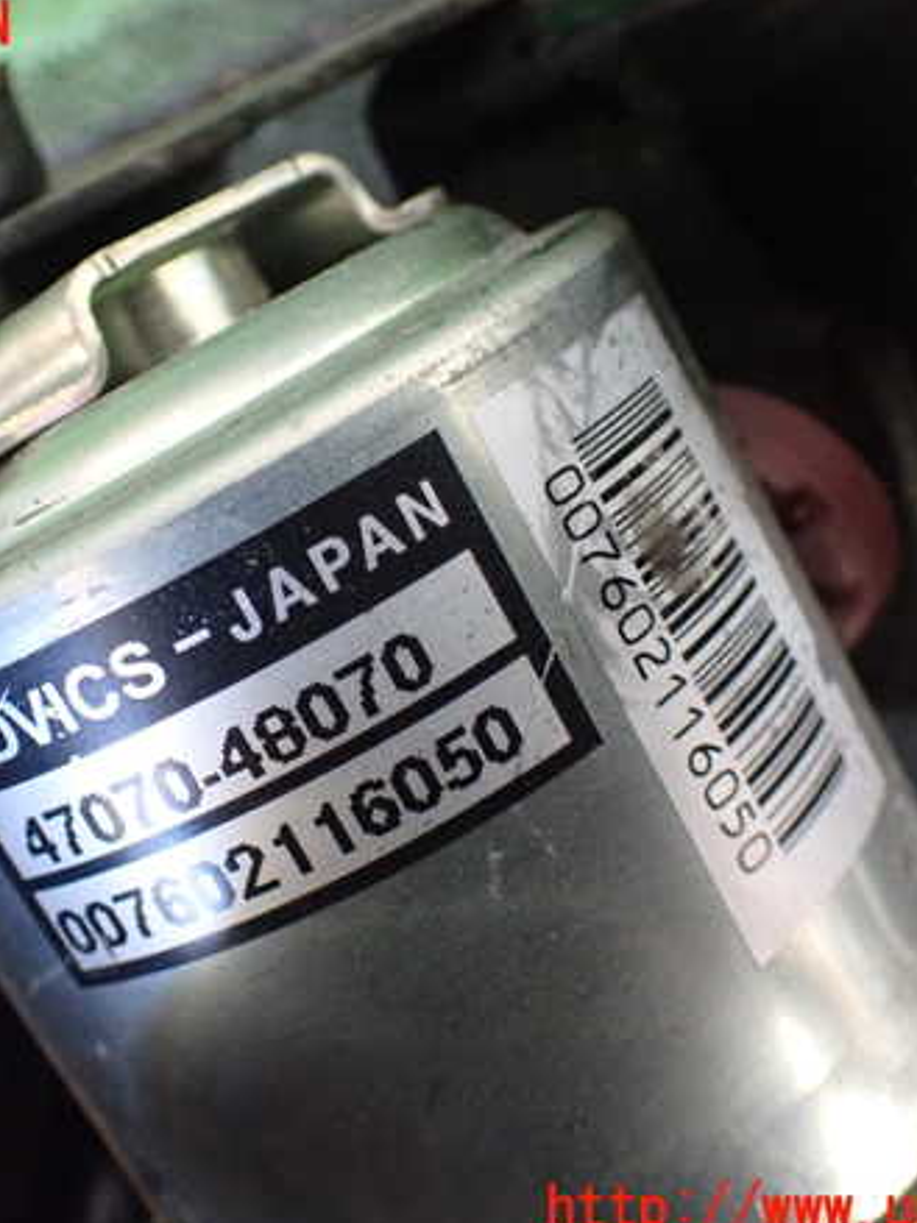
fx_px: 1449
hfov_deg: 34.9
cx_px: 340
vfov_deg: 45.8
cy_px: 618
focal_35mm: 41
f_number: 2.3
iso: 800
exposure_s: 1/80
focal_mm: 5.4
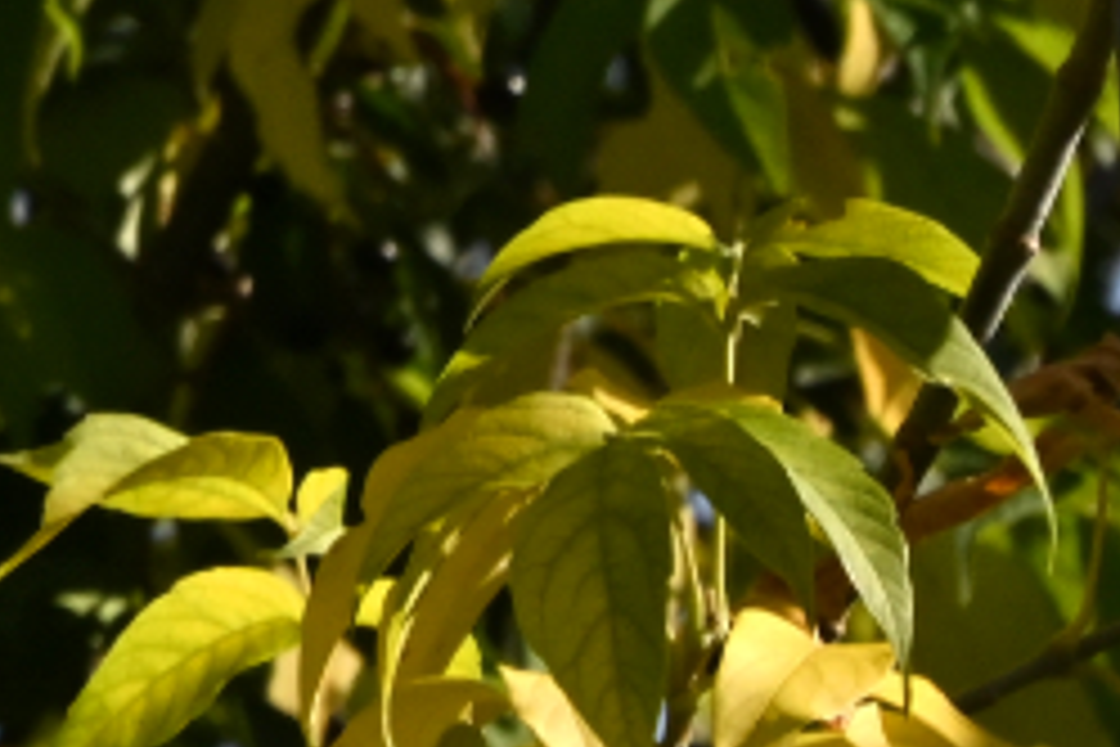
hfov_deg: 2.2
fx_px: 28651
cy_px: -950
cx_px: -2132
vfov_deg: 1.5
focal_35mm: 921
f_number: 11
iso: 500
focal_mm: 102
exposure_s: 1/1250
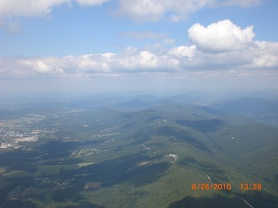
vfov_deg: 37.7
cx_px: 139
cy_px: 104
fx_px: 305
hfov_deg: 49.0
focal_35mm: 38
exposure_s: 1/500
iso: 50
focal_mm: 6.3
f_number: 4.4
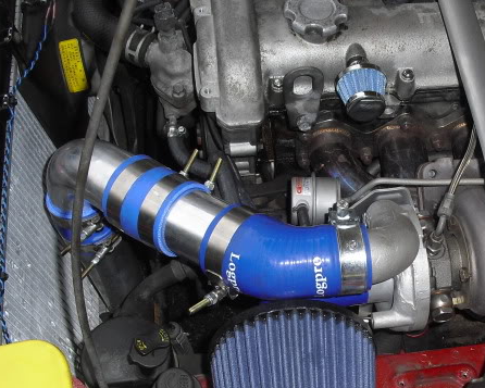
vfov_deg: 24.1
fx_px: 905
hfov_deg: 29.5
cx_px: 372
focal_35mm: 63
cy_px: 264
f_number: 3.1
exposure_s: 1/60
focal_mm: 6.3
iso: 100
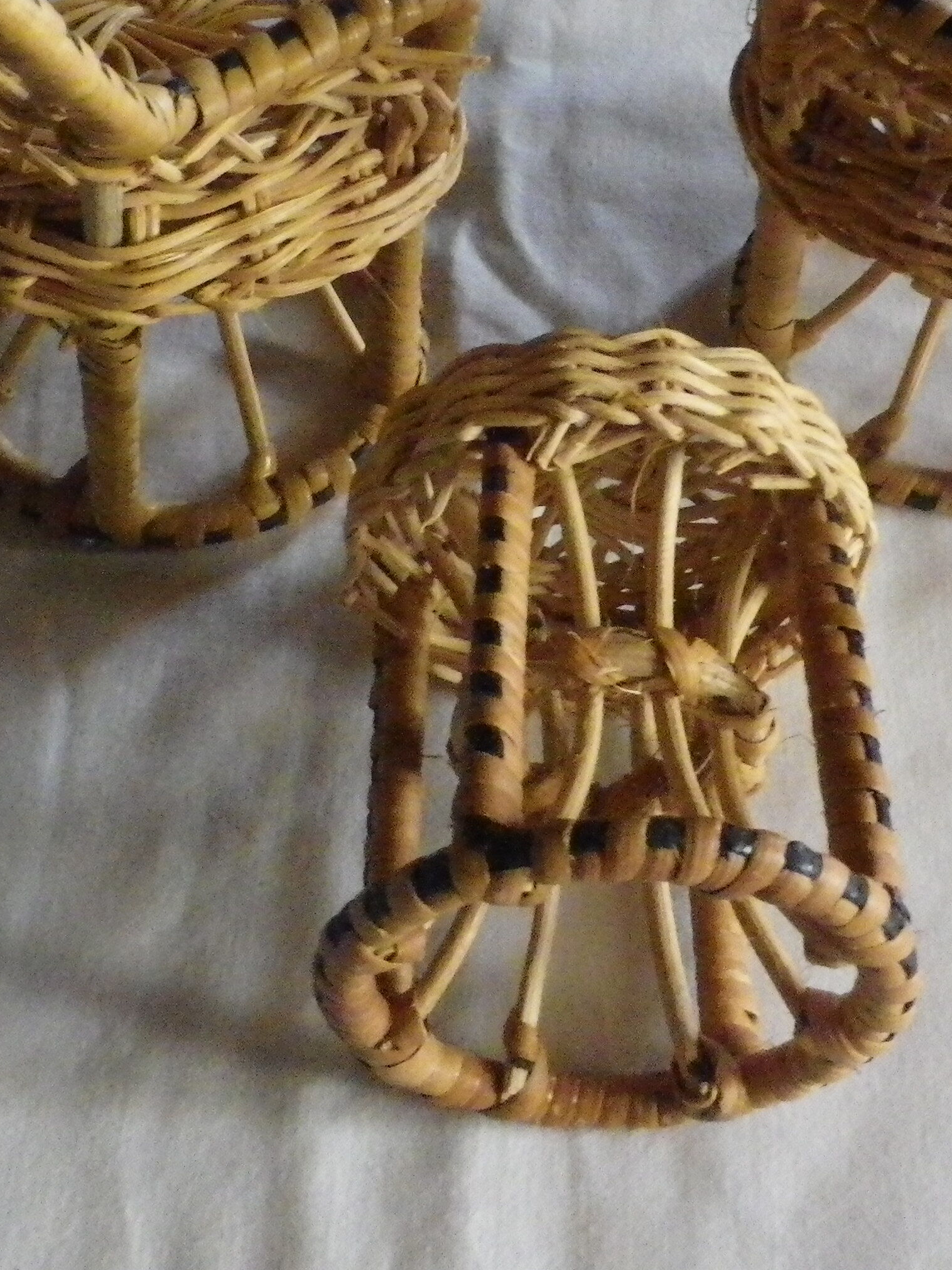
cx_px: 617
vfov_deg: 33.0
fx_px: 2090
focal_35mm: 57
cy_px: 296
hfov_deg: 25.6
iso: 800
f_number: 3.5
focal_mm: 4.5
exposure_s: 1/10
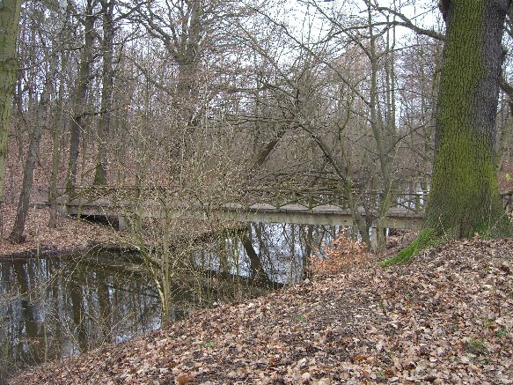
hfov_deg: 49.0
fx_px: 563
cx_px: 256
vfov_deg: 37.7
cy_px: 192
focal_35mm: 38
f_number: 2.8
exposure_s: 1/50
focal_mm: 7.9
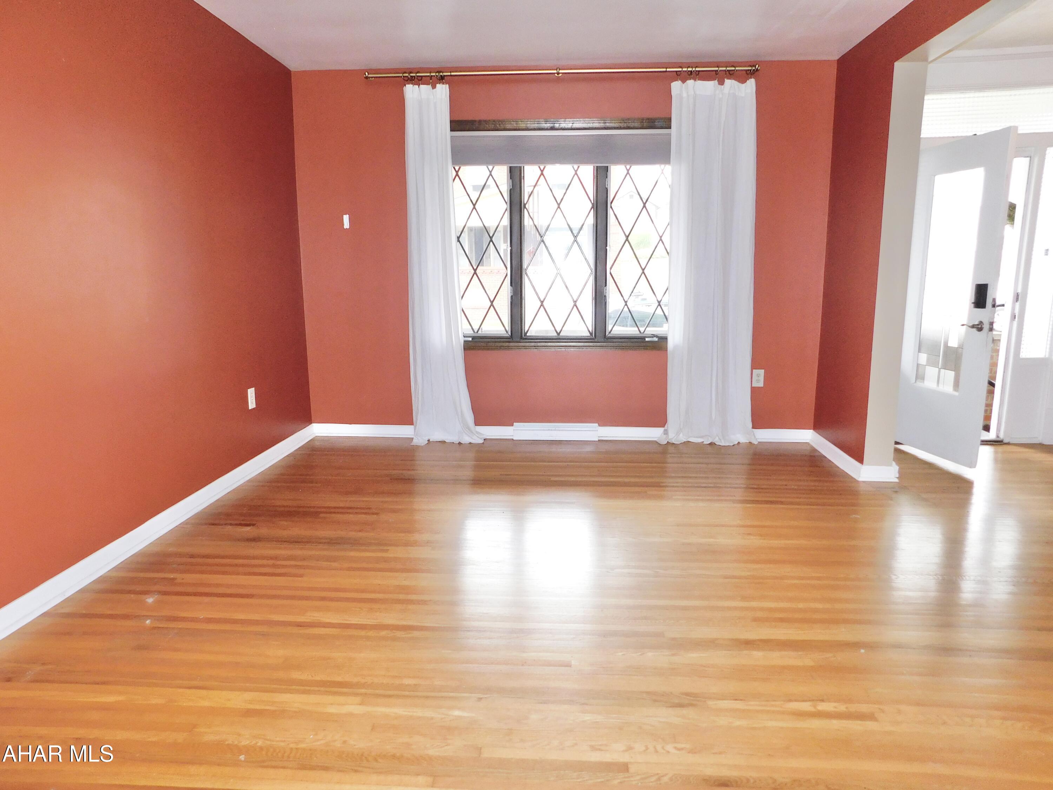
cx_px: 526
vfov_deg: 58.9
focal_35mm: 23
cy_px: 395
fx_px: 700
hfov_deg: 73.9
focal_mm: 4
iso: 200
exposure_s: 1/30
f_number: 3
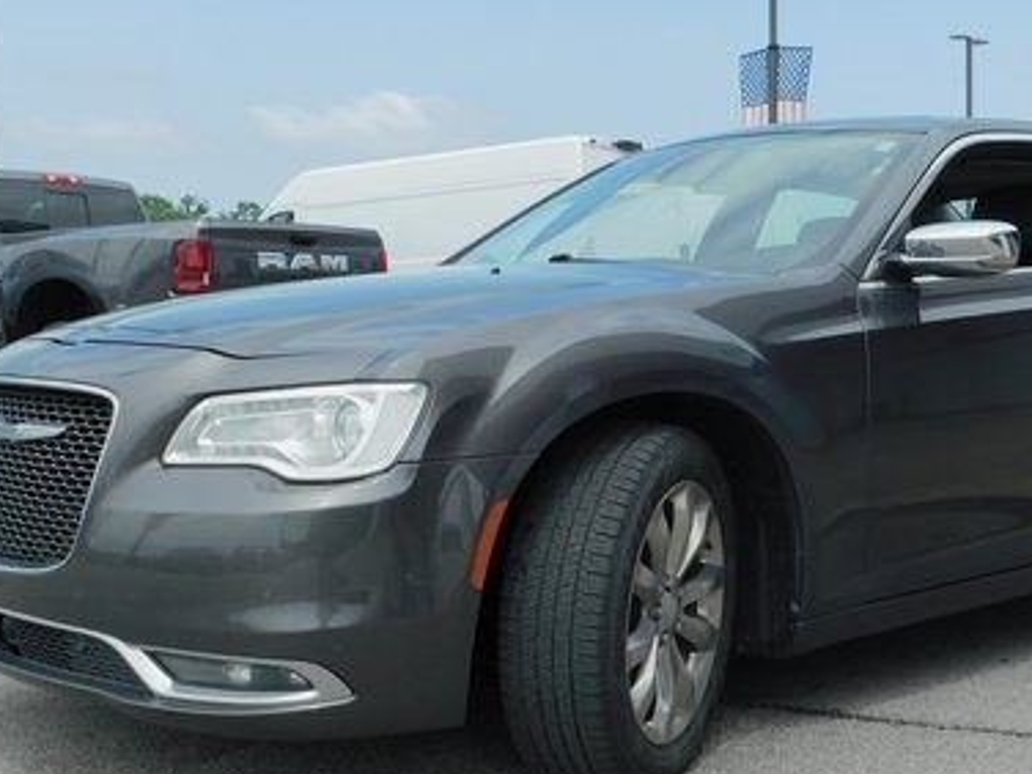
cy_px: 461
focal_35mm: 51
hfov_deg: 37.0
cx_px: 705
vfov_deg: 28.5
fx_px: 1520
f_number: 3.2
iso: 125
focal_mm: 5.3
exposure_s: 1/1000
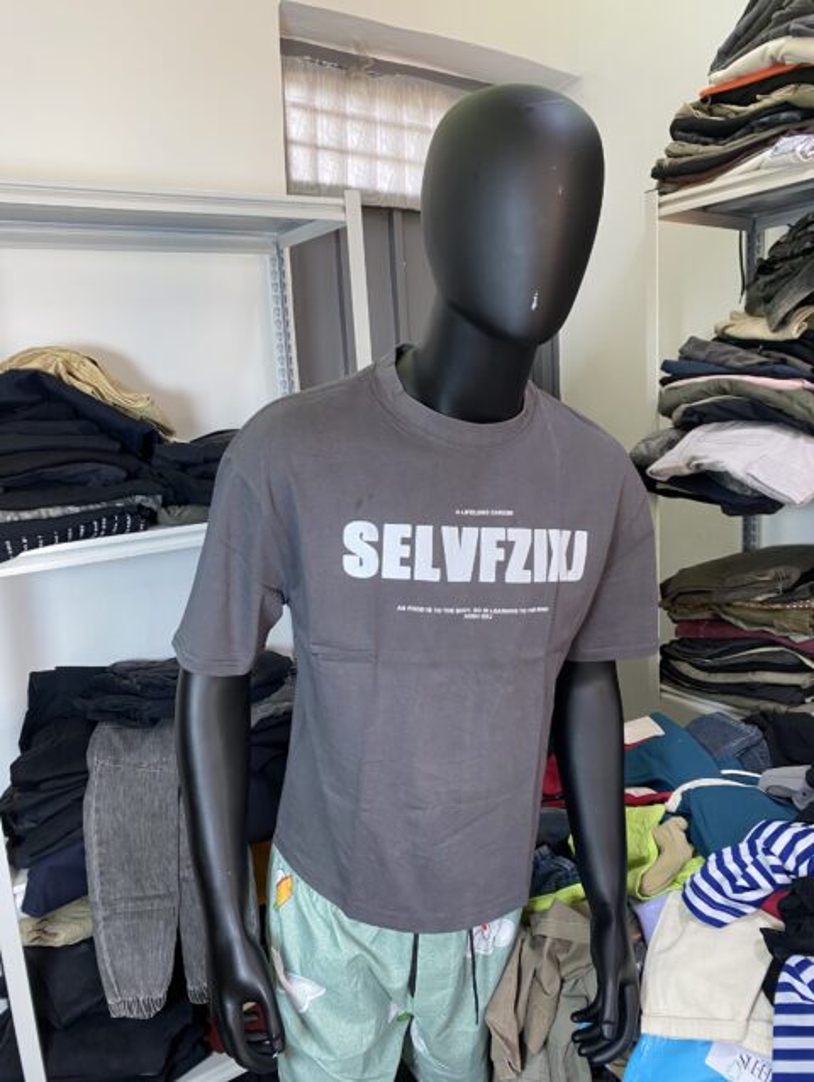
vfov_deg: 67.2
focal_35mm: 26
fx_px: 814
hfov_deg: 53.2
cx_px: 407
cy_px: 541
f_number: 1.8
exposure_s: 1/50
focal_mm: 4.25
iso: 64
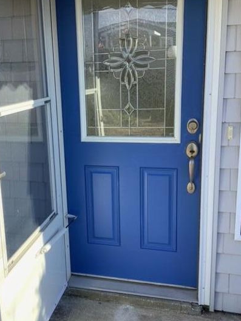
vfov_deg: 47.9
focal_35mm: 39
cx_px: 90
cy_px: 155
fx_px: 362
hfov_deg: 36.6
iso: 25
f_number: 2.4
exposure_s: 1/306
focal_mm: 3.3
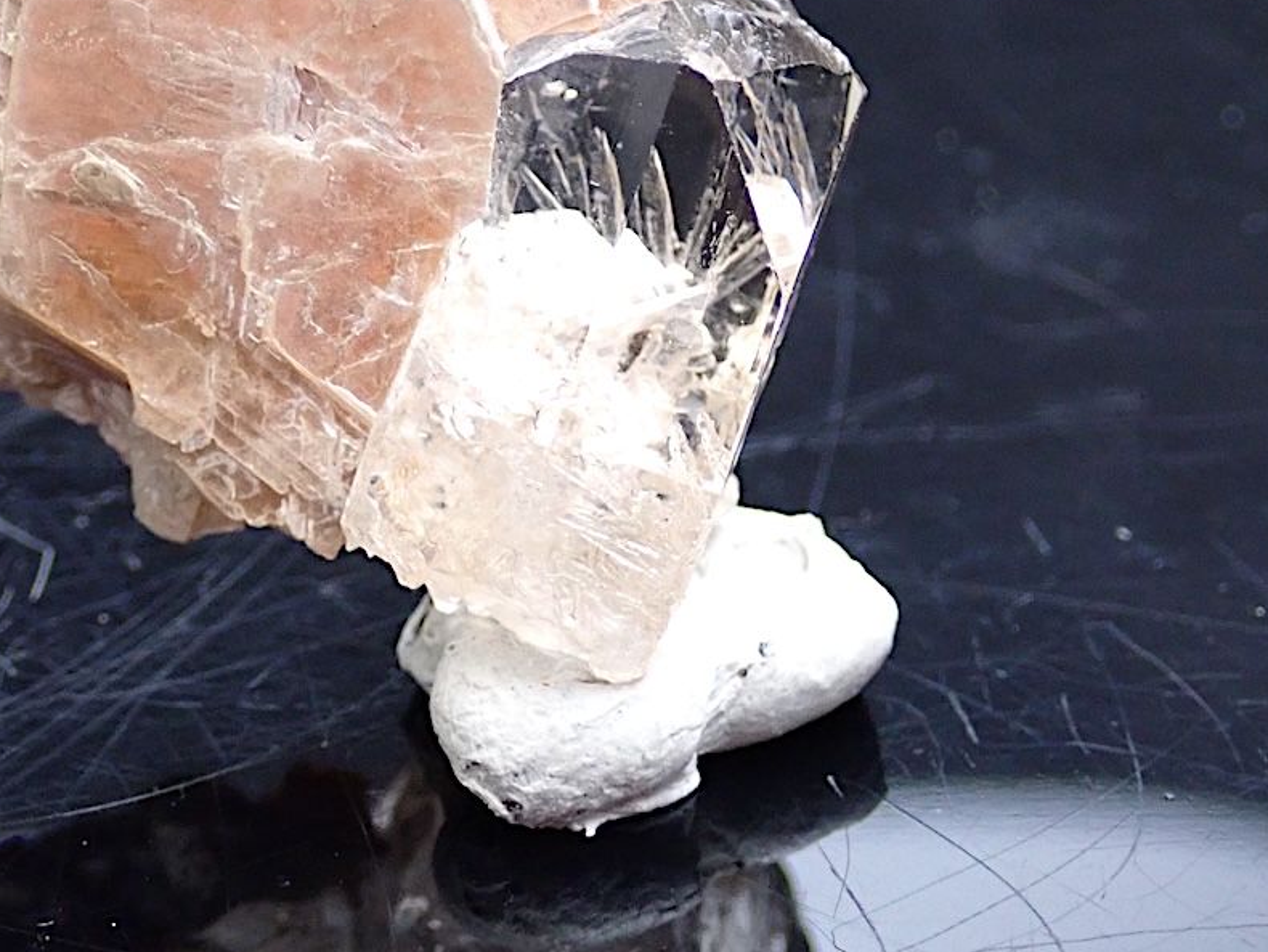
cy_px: 241
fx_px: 3884
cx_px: 310
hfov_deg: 18.4
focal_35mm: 106
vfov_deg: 13.9
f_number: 3.8
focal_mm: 11.88
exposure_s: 1/40
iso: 800
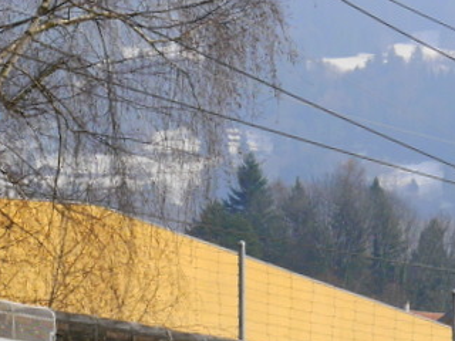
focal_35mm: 227
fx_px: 2984
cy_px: 467
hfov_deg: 8.6
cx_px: -121
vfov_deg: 6.5
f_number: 9
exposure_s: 1/400
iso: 160
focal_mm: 33
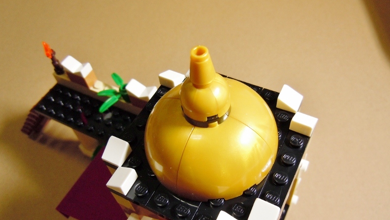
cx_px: 196
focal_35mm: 33
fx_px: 341
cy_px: 119
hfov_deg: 59.5
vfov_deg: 35.6
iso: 200
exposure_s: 1/15
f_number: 3.5
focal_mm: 5.4
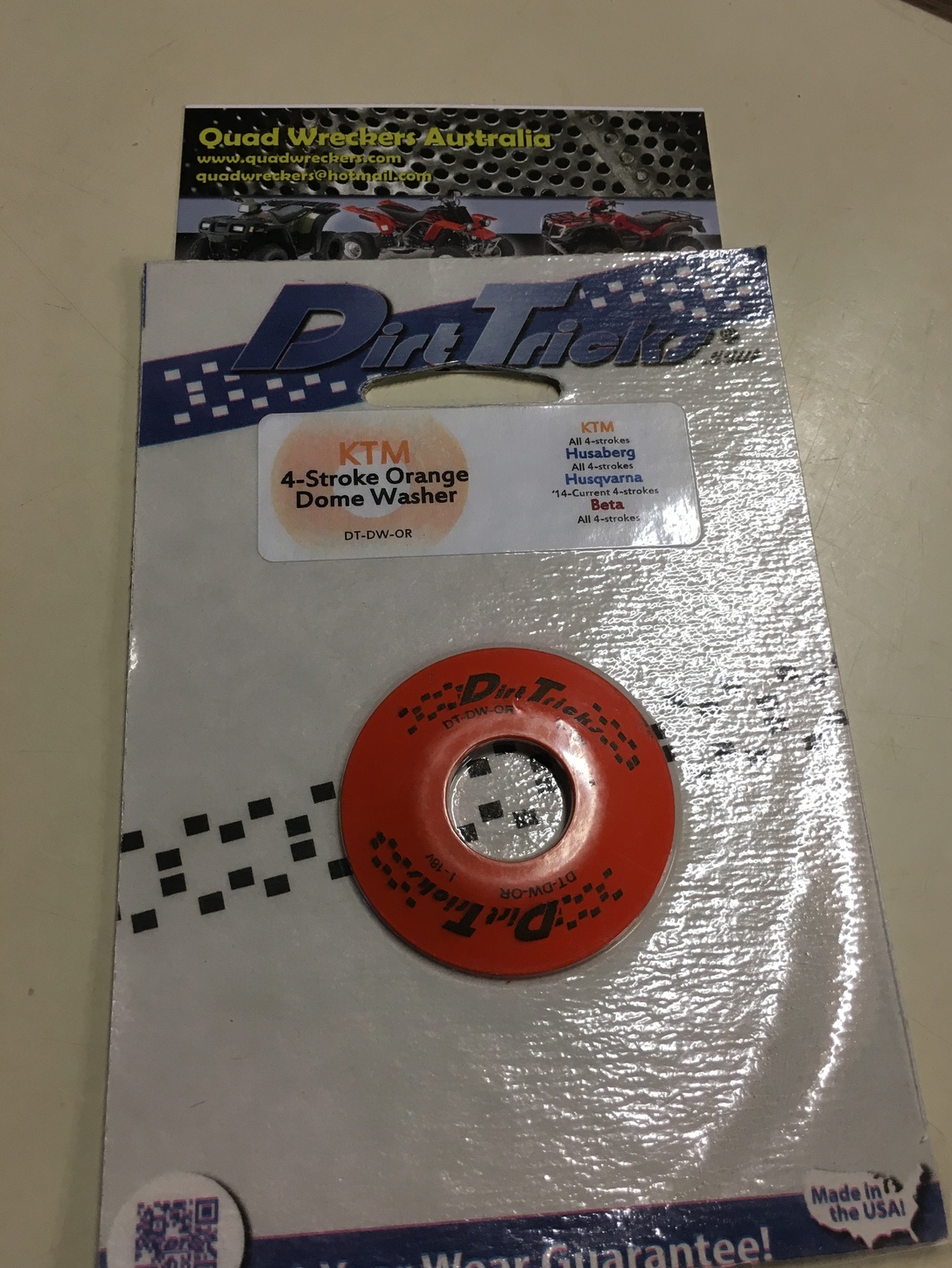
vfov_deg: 56.8
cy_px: 635
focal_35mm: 32
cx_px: 515
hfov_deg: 44.1
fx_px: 1173
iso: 40
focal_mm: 4.15
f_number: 2.2
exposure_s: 1/33
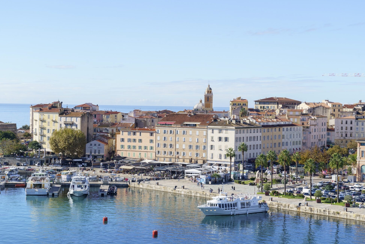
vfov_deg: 19.7
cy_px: 123
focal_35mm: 69
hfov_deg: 29.2
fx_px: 700
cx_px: 183
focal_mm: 68
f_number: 9
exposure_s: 1/320
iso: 125
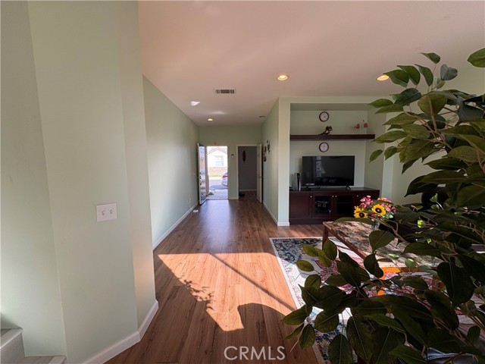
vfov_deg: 85.7
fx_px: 196
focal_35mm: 14
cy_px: 182
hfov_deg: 102.1
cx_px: 242
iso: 64
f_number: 2.2
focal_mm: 2.22
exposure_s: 1/208
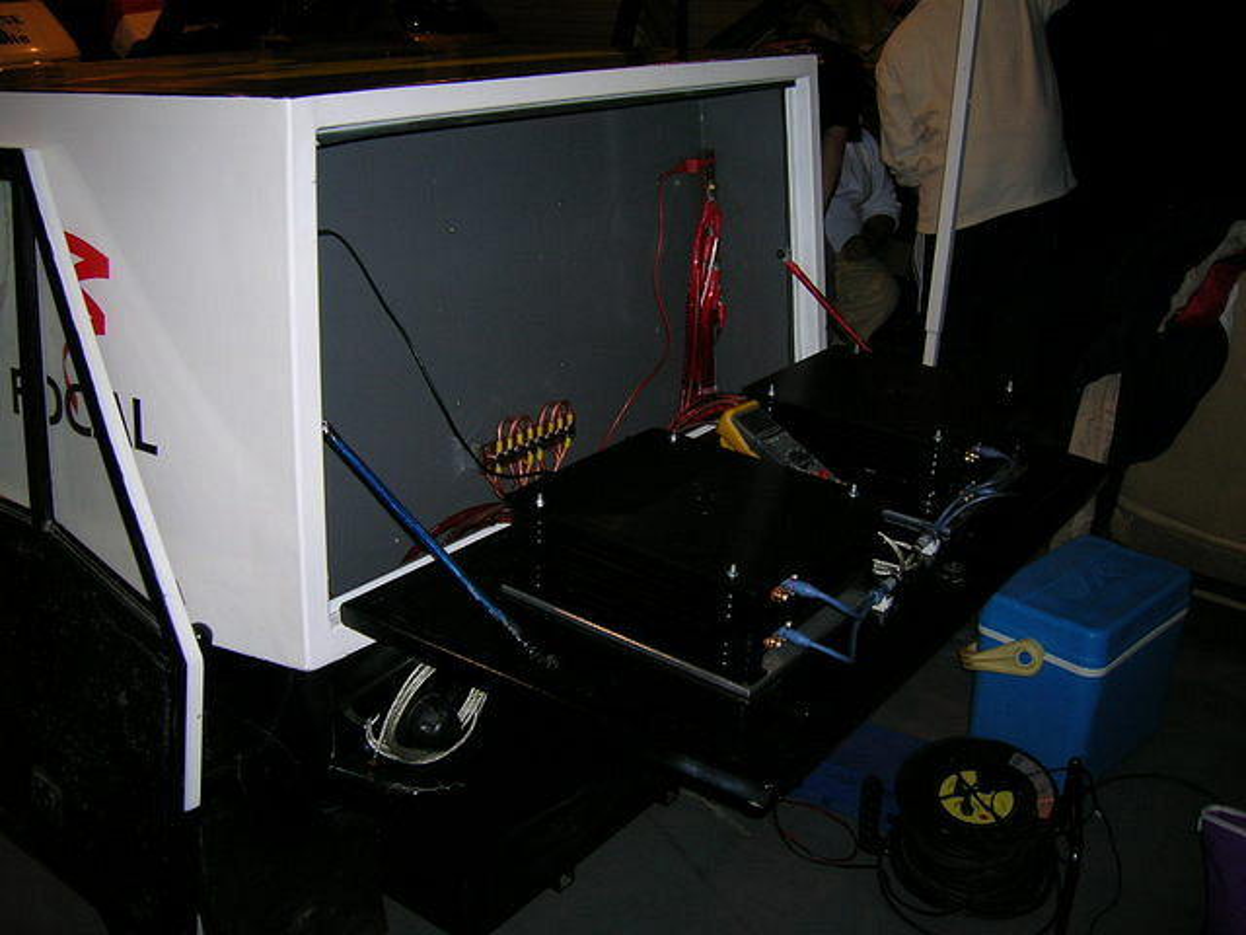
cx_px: 623
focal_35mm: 34
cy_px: 468
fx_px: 1224
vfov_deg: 41.8
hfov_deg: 54.0
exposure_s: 1/60.1
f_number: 2.9
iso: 50
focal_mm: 5.7
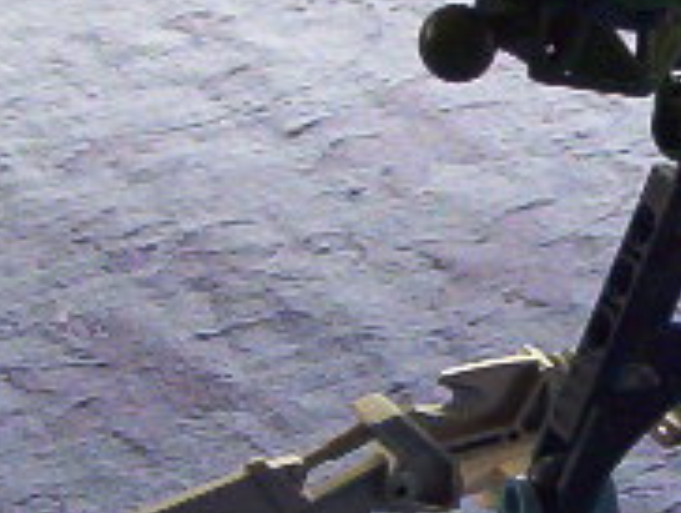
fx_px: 4511
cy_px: 202
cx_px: 775
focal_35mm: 229
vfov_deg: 6.5
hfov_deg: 8.6
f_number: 3.16
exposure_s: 1/89.4
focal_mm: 7.88
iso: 100
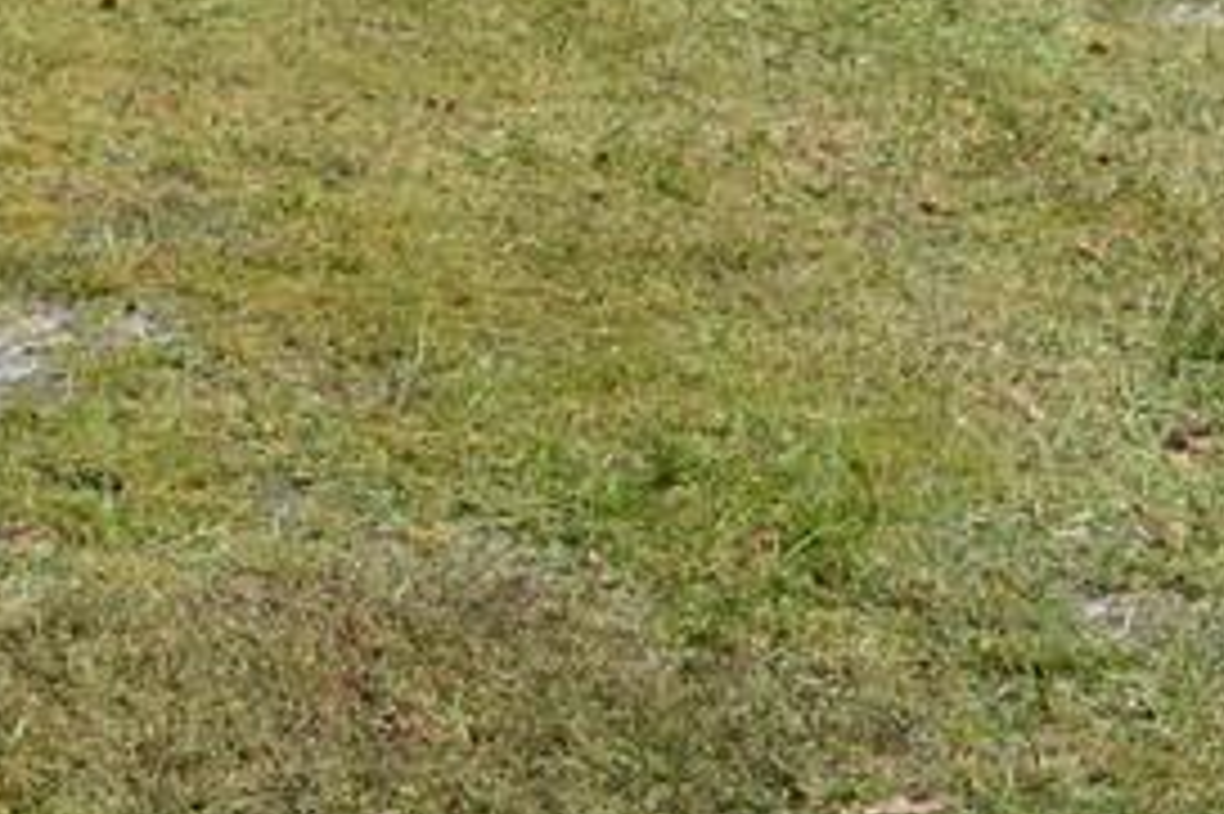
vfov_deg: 10.5
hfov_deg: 16.2
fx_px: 4077
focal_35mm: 120
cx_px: -333
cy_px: -796
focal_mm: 20
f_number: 8
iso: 180
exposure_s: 1/250
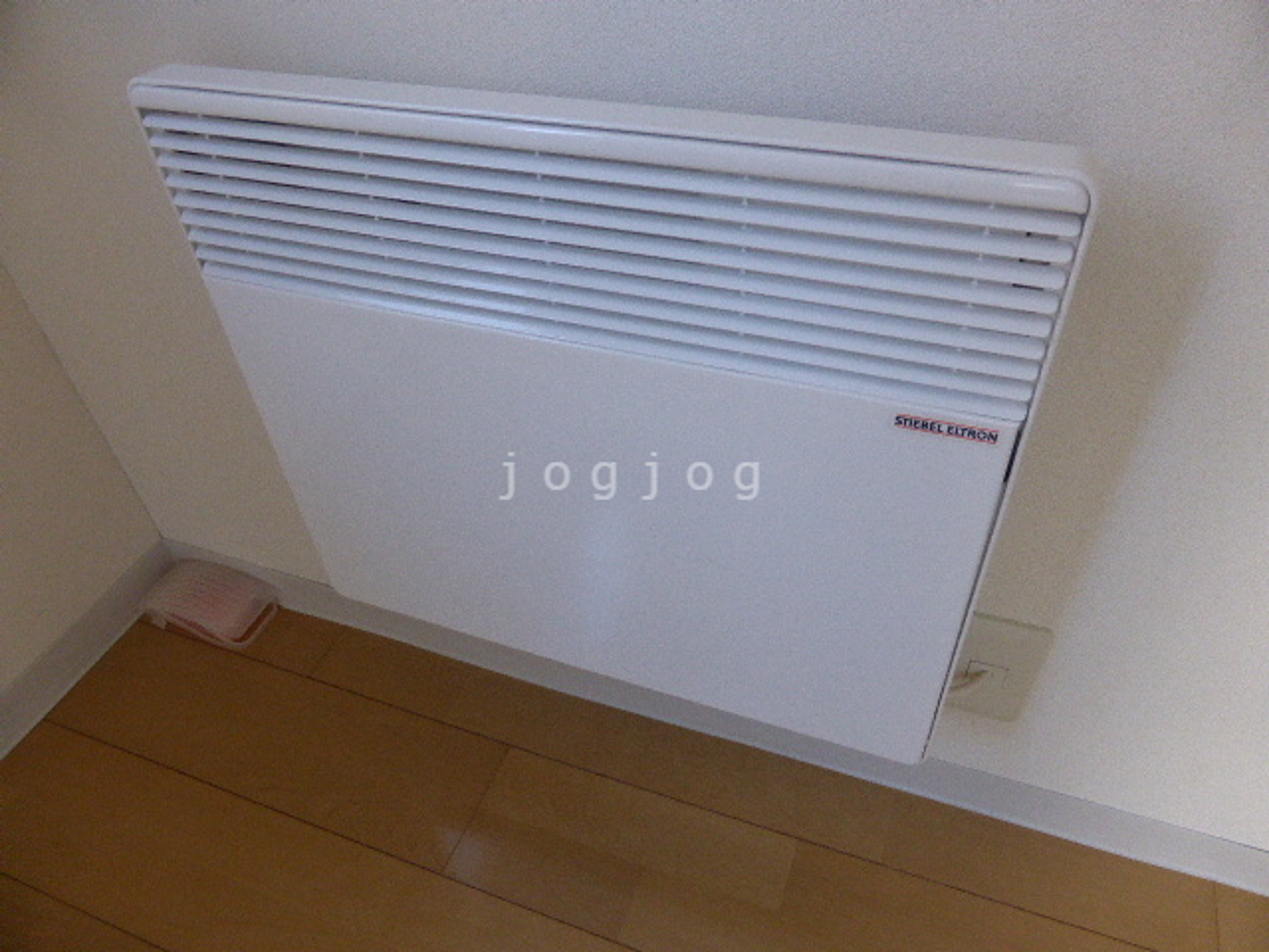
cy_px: 476
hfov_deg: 71.6
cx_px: 634
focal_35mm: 24
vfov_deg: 56.8
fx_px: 880
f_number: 3.3
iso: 400
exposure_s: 1/60
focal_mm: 4.3
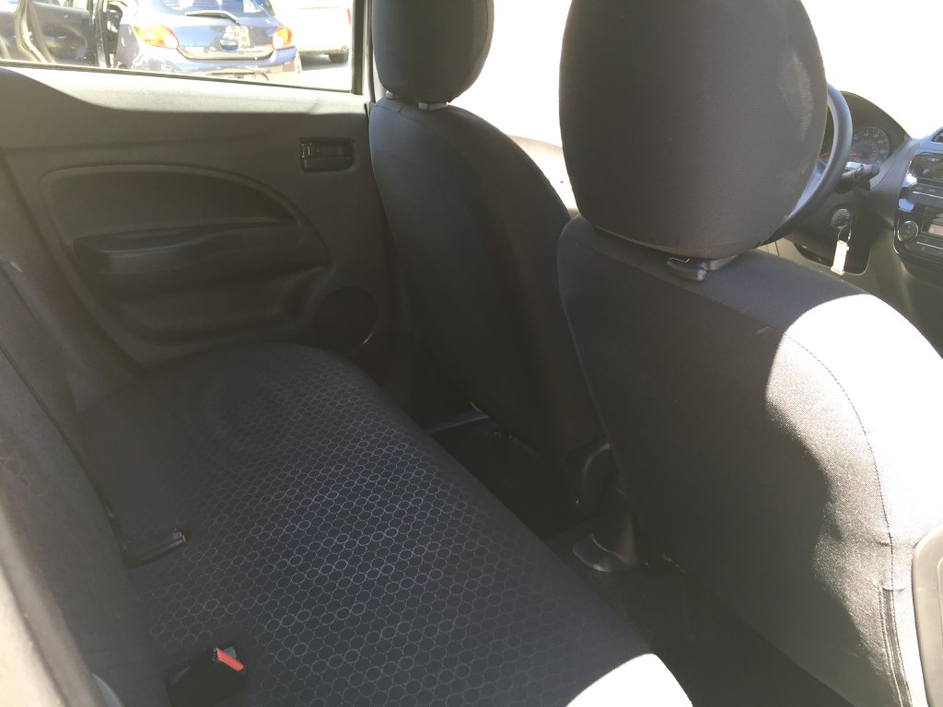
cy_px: 354
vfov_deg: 48.2
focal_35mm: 29
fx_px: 790
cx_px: 472
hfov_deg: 61.7
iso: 40
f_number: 2.2
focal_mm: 4.15
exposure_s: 1/60
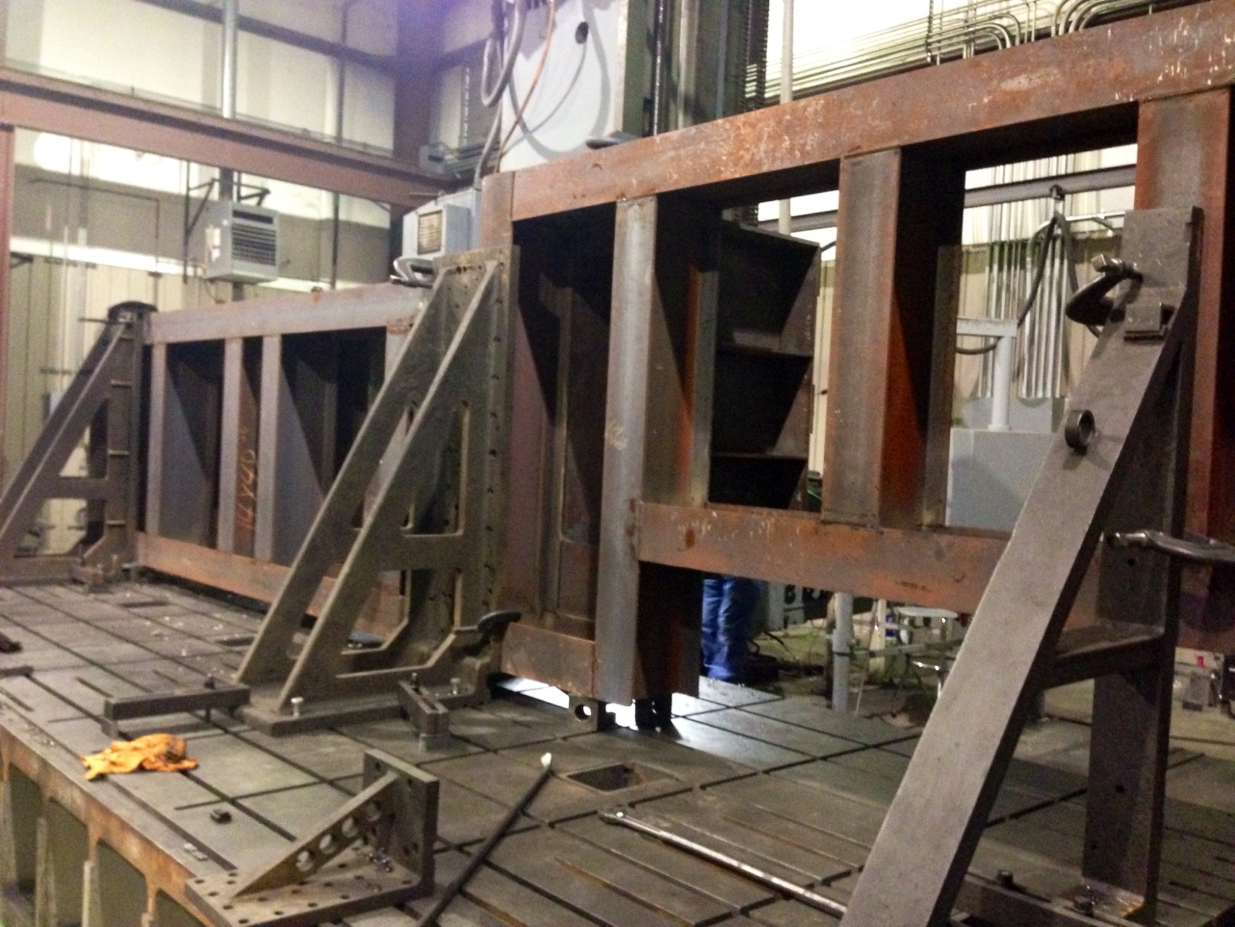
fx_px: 1177
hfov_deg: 55.4
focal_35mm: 33
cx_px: 618
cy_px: 464
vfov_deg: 42.9
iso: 640
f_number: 2.4
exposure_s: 1/15
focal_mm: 4.12
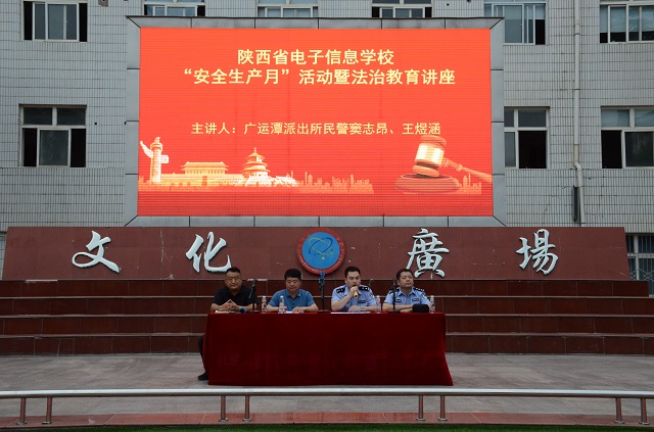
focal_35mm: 40
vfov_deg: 32.8
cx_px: 327
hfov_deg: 48.0
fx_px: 734
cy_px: 216
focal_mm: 27
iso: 2000
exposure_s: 1/400
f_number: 10
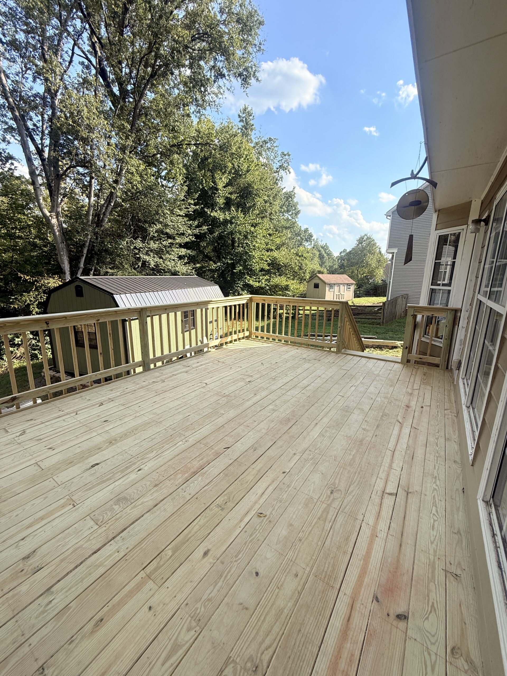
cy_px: 338
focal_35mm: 14
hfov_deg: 85.7
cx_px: 254
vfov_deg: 102.1
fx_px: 273
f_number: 2.2
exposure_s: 1/901
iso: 64
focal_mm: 2.22
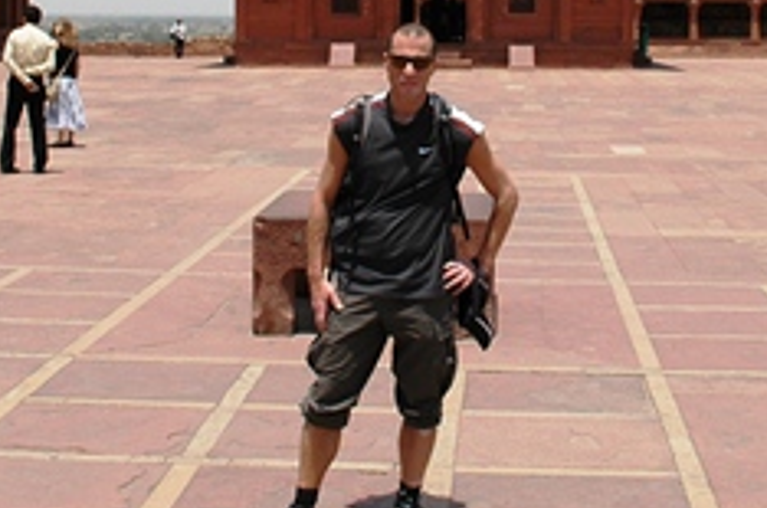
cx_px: 433
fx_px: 1573
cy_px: -33
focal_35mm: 74
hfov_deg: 27.4
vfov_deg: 17.8
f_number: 11
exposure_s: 1/500
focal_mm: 18
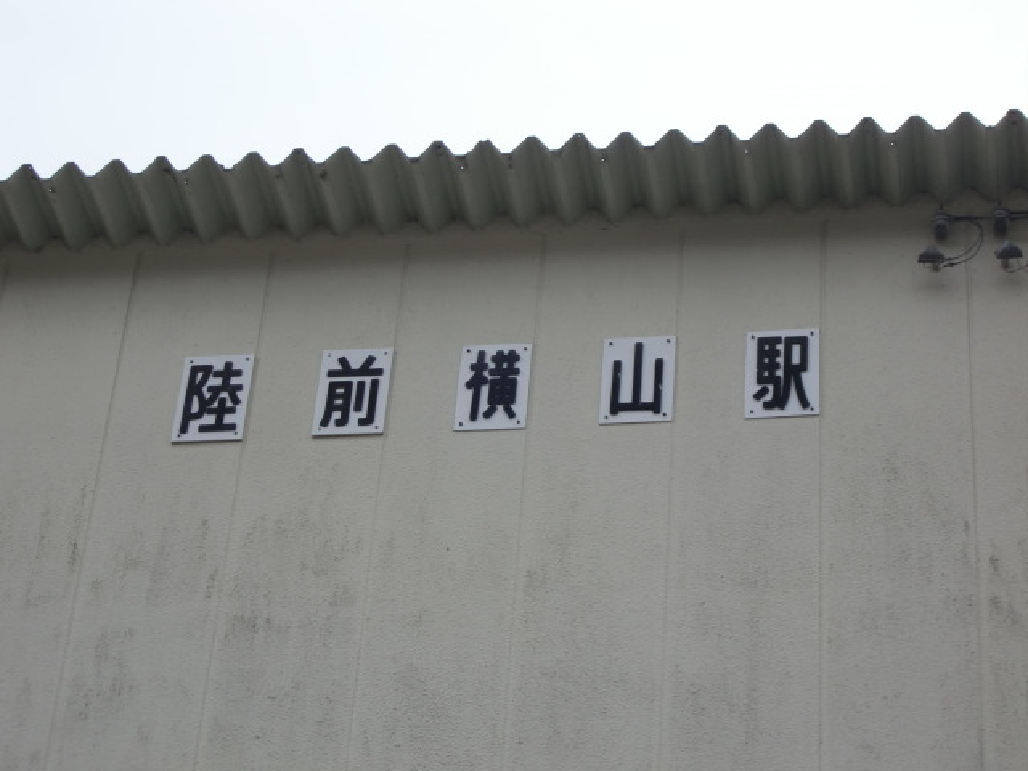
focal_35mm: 112
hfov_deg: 17.6
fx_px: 3326
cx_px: 514
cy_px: 386
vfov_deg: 13.2
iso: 64
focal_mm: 19.6
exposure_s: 1/320
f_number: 5.8
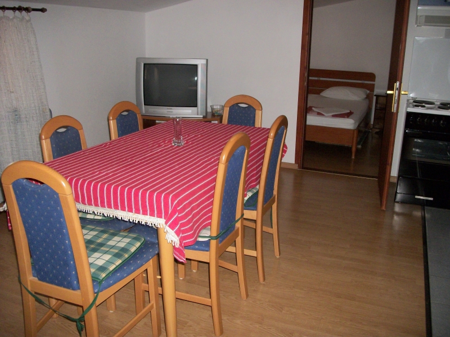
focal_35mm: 32
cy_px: 168
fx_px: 416
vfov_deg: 44.2
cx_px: 225
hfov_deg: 56.8
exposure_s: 1/30
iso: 250
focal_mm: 5.7
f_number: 2.9
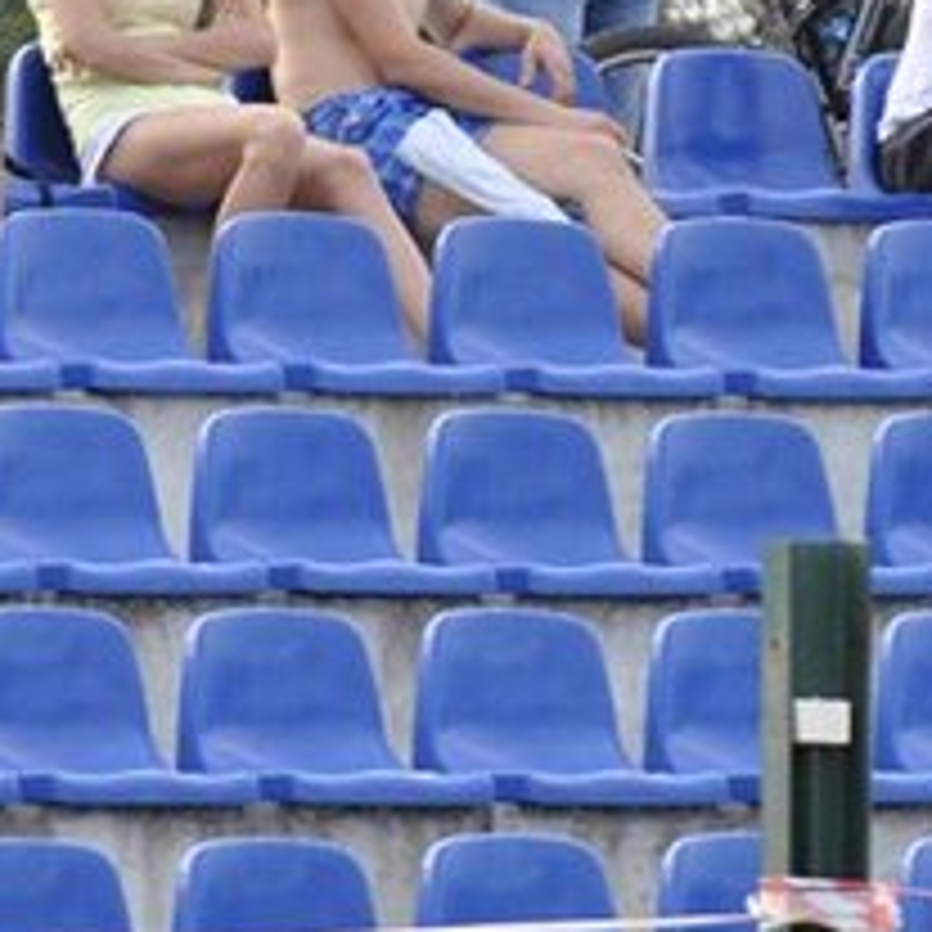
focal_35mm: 801
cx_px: 626
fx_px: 24399
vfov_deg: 2.2
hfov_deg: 2.2
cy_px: 196
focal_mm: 200
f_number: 5.6
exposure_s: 1/500
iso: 800
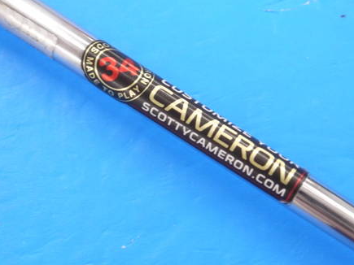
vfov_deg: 13.9
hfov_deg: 18.6
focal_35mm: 106
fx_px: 1084
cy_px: 96
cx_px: 167
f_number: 5.3
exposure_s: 1/100
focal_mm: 36
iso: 800
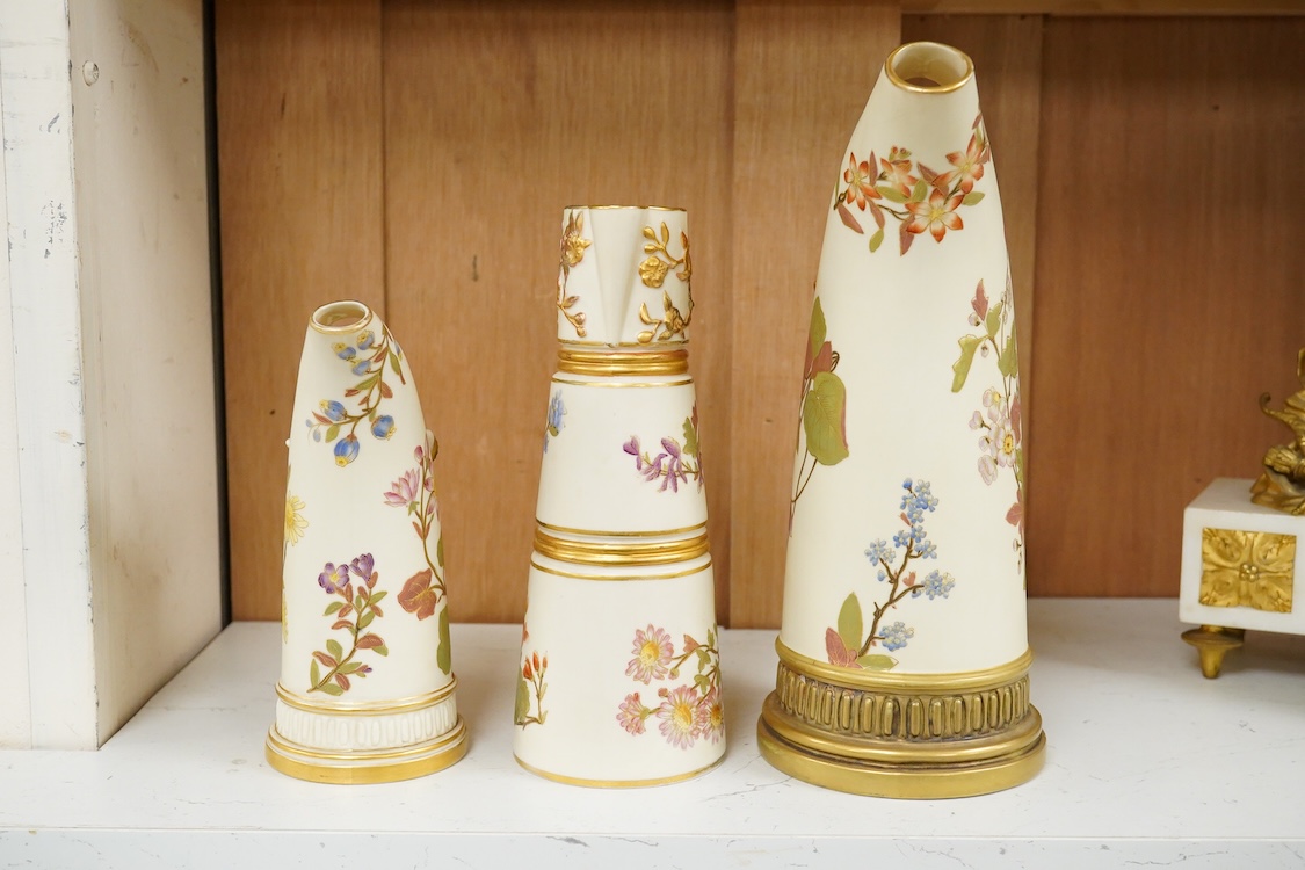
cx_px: 652
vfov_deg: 29.9
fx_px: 1631
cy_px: 435
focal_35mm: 45
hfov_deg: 43.6
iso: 2500
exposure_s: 1/160
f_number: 9
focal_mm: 30
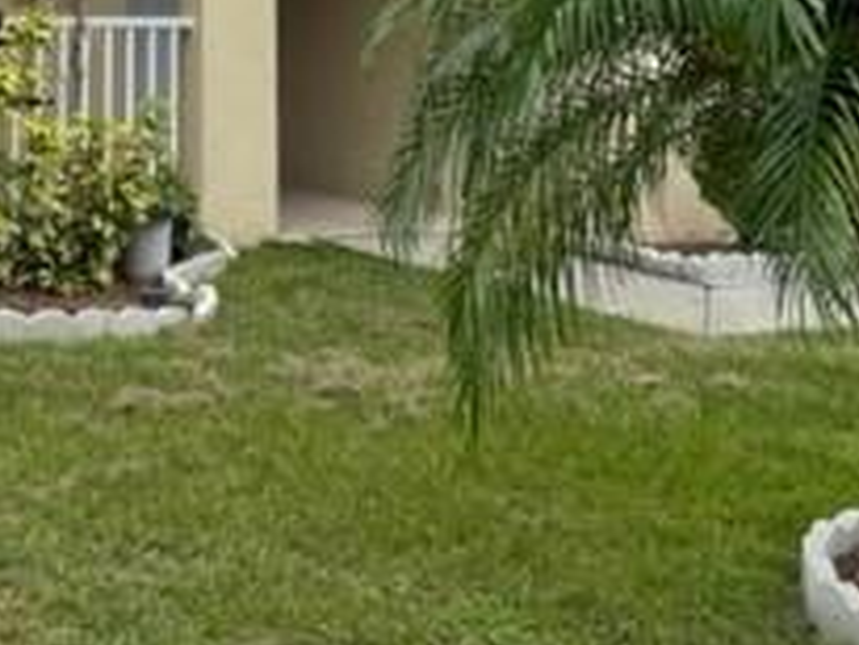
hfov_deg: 23.5
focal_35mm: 81
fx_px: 2011
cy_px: -218
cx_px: 92
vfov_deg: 17.0
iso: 32
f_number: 1.6
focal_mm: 4.2
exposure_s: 1/1531
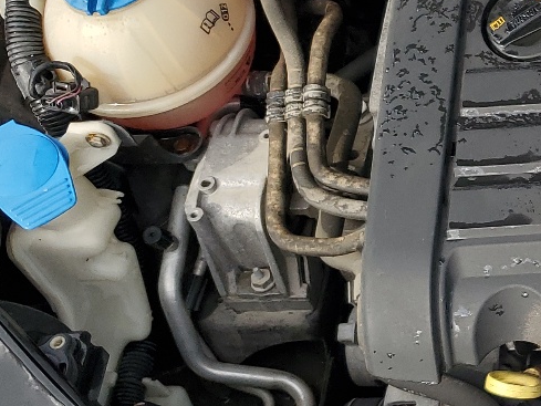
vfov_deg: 17.4
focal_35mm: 85
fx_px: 1329
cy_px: 229
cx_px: 843
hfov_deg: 19.6
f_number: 1.5
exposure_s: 1/1000
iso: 50
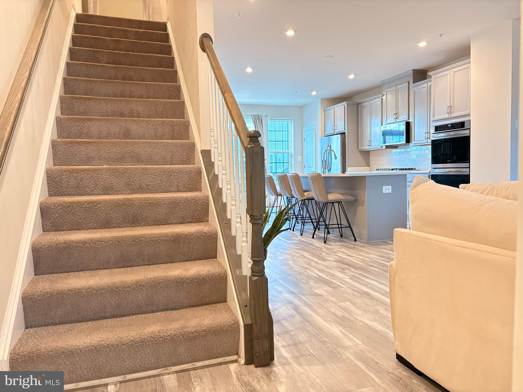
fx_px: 393
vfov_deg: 53.1
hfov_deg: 67.3
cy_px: 196
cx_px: 262
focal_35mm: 26
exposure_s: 1/60
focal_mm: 5.96
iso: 400
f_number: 1.6
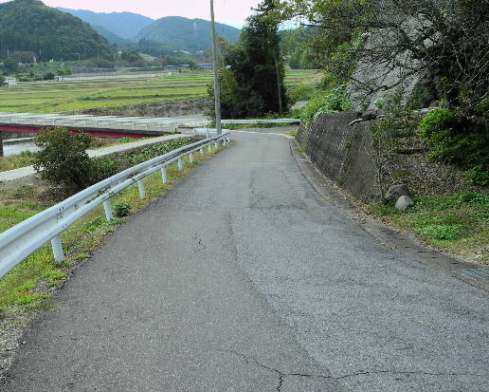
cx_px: 133
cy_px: 219
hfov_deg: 39.4
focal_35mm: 46
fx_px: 666
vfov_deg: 32.7
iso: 100
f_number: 2.8
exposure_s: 1/634
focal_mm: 6.8
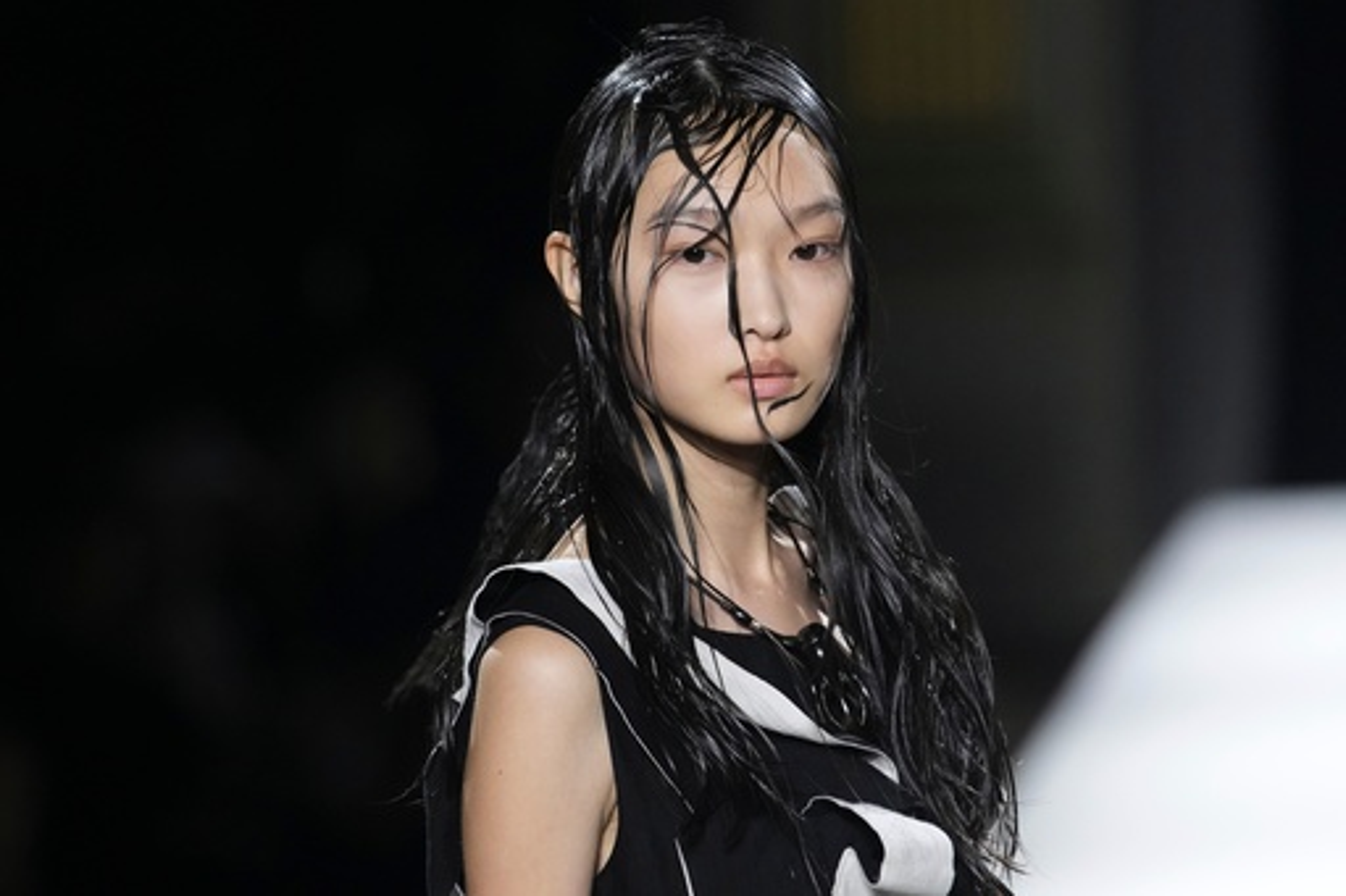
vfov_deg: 4.6
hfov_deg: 6.9
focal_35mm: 297
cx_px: 673
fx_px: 11100
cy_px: 448
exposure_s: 1/800
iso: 3200
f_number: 4
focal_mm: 198
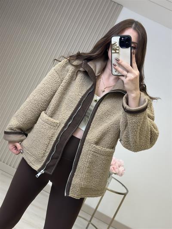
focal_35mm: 48
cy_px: 114
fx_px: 318
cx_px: 86
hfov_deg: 30.3
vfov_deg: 39.6
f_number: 1.78
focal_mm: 6.86
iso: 80
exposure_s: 1/214
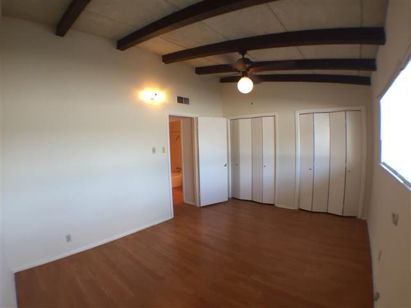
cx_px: 206
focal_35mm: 29
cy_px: 154
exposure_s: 1/30
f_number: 2.2
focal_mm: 4.15
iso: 64
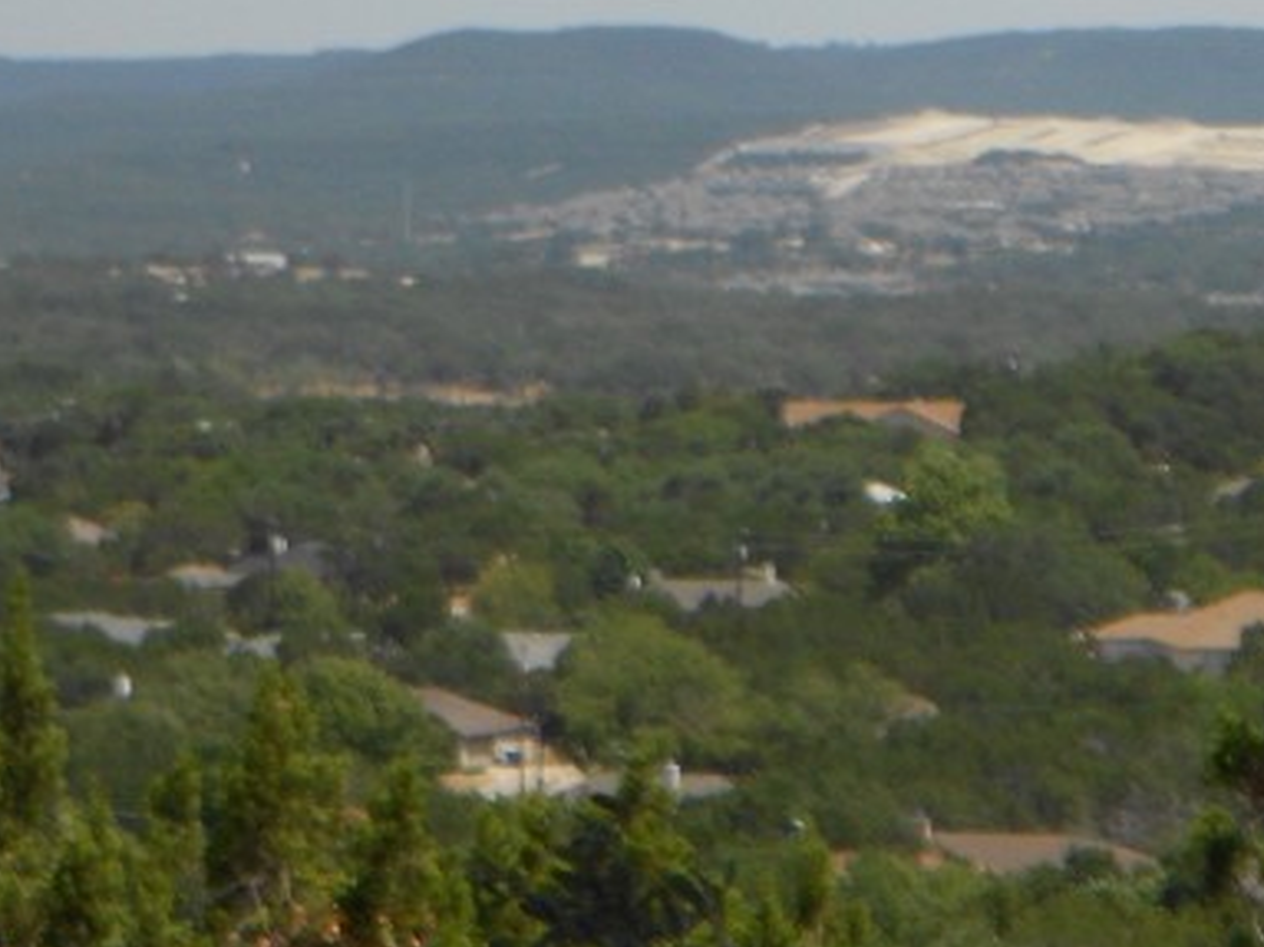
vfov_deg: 5.6
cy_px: 290
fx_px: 9673
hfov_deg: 7.5
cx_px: 914
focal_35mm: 265
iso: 80
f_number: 5.5
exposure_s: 1/500
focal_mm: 17.6
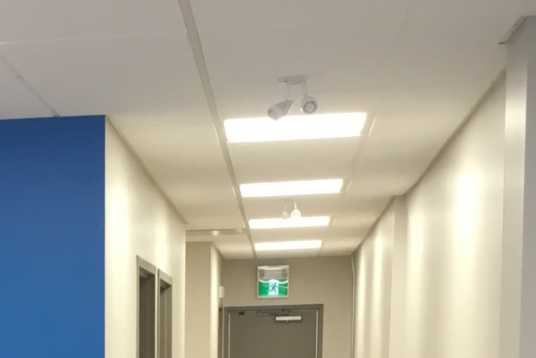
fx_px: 1519
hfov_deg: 19.3
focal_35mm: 102
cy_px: 561
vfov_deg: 12.6
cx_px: -31
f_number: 2.4
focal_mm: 3.3
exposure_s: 1/30
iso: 64
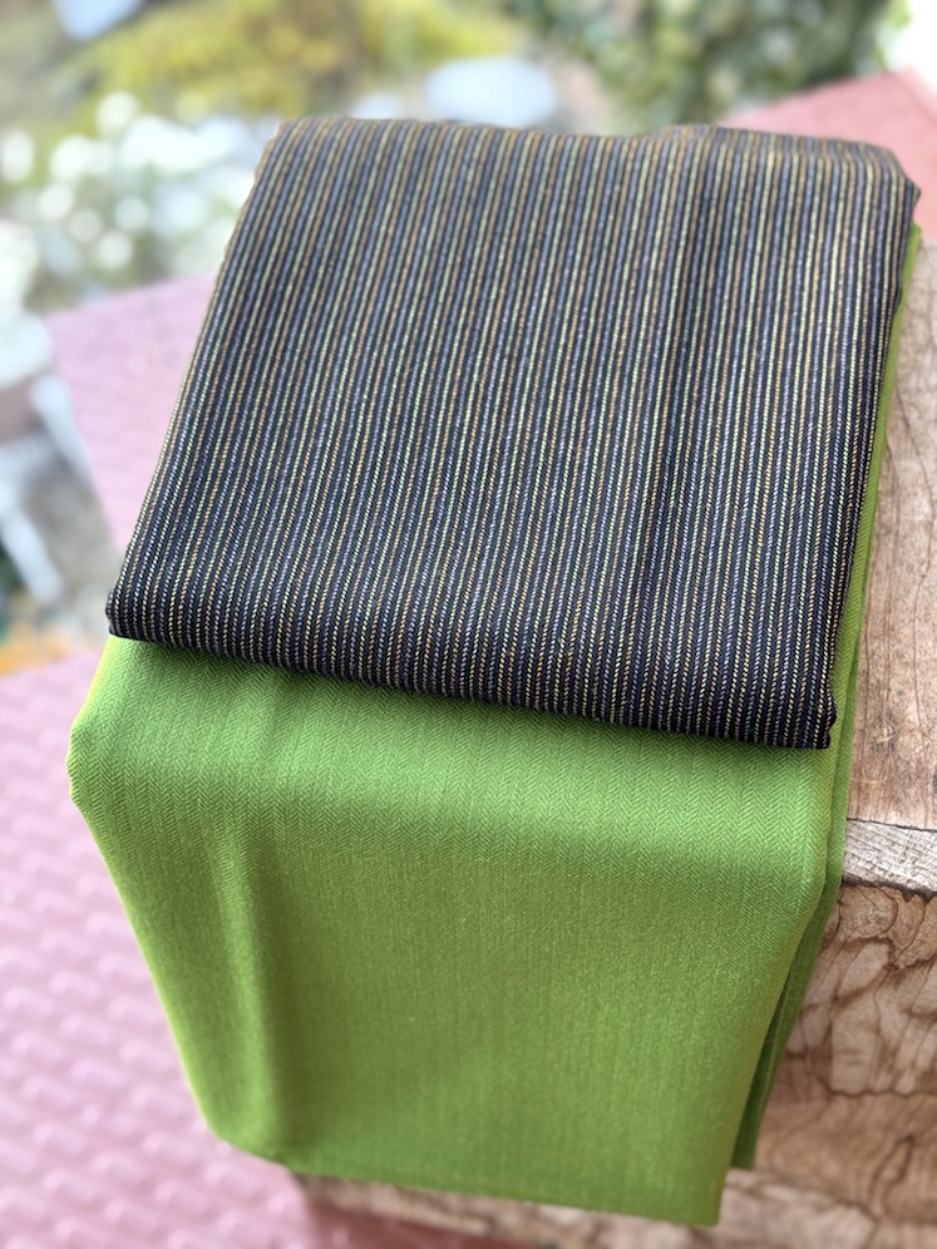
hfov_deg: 30.3
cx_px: 468
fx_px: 1732
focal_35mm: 48
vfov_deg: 39.7
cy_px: 624
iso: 100
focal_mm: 6.76
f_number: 1.78
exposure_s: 1/119
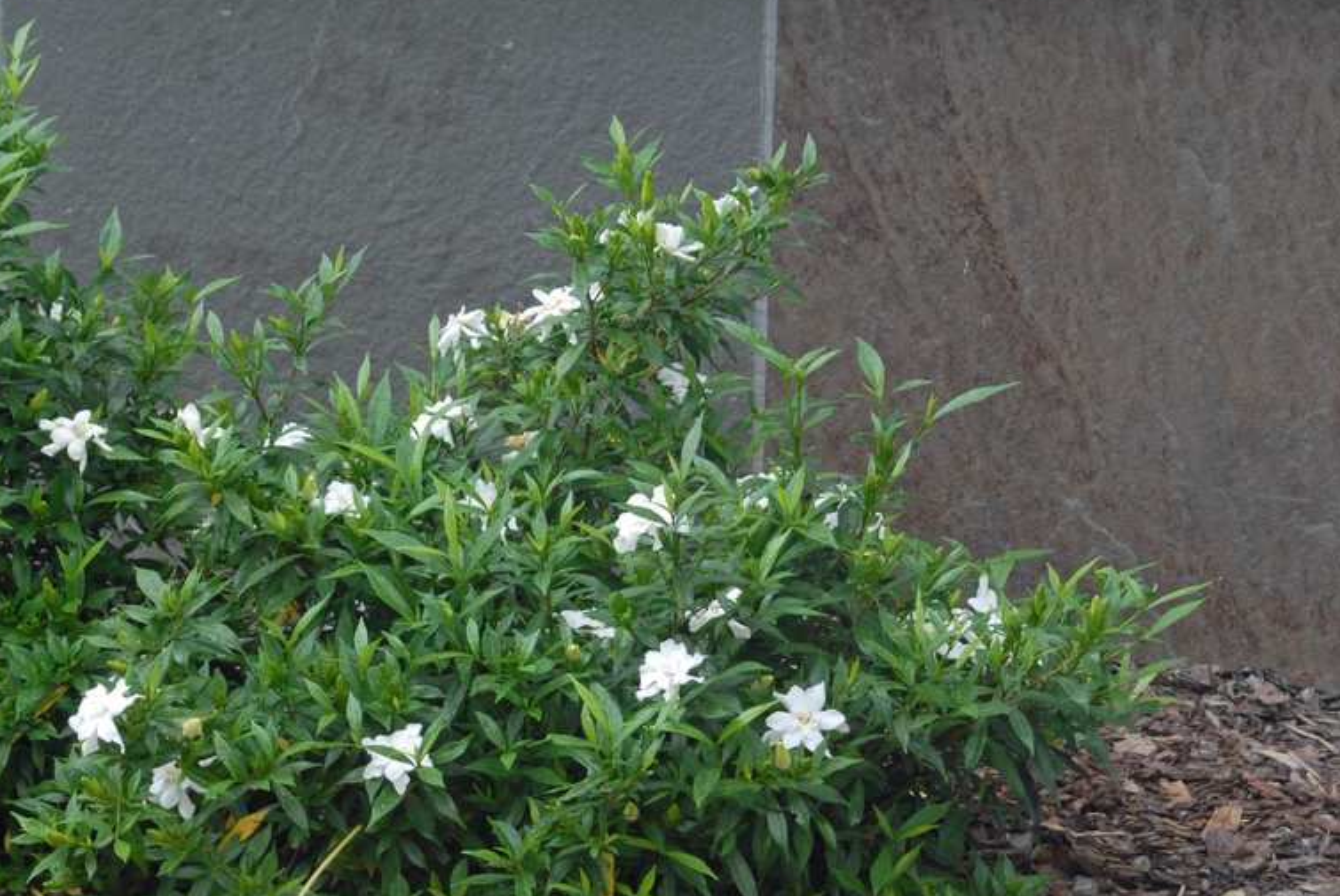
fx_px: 4545
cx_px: 524
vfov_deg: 11.3
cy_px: 553
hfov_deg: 16.8
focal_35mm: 122
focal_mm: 60
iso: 400
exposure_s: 1/180
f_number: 7.1
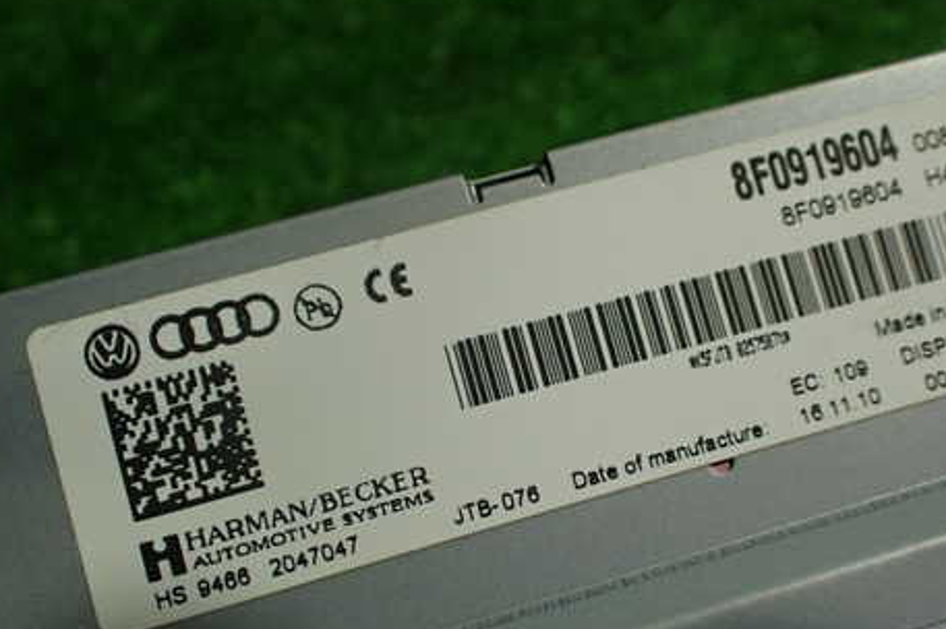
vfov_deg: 32.4
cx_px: 567
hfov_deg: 47.2
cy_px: 403
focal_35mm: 41
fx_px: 1077
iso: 250
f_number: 2.3
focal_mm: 5.4
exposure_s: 1/125
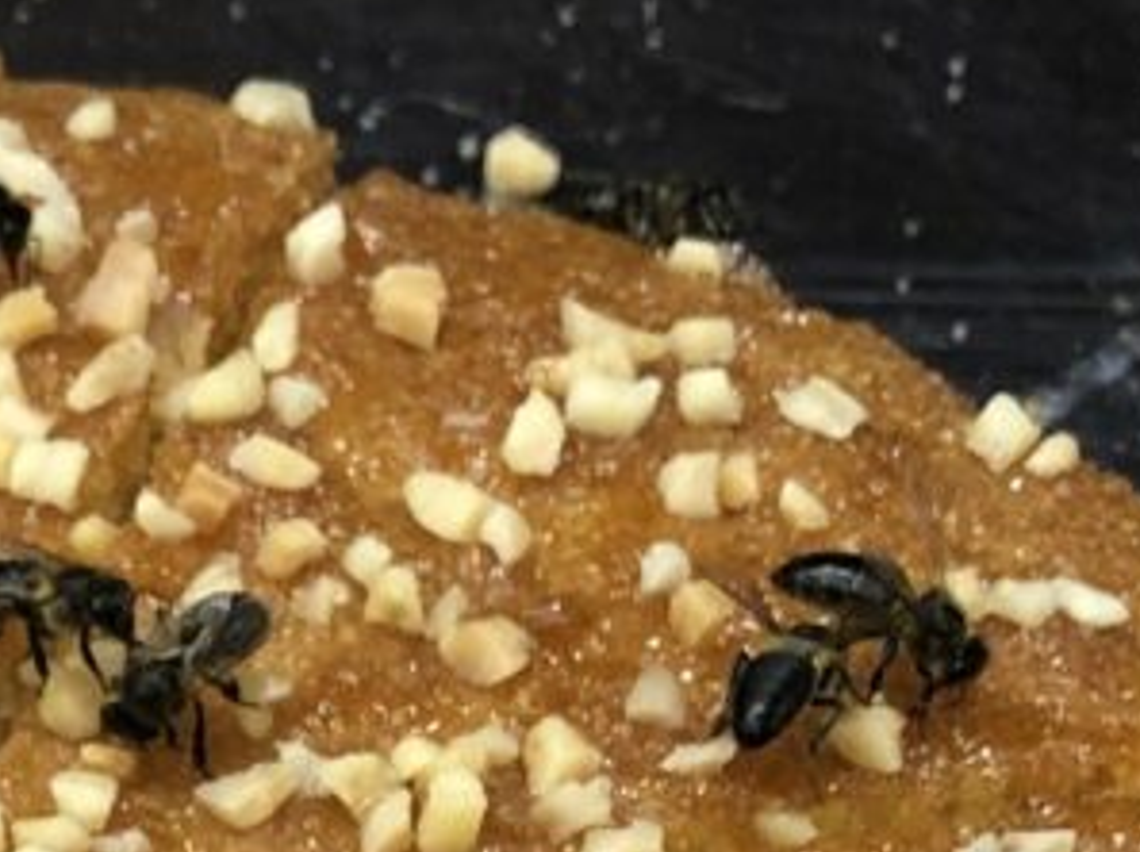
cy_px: 1562
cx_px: -342
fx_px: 4769
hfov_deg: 13.2
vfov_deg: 9.7
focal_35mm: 145
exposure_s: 1/33
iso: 25
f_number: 1.8
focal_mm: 3.99
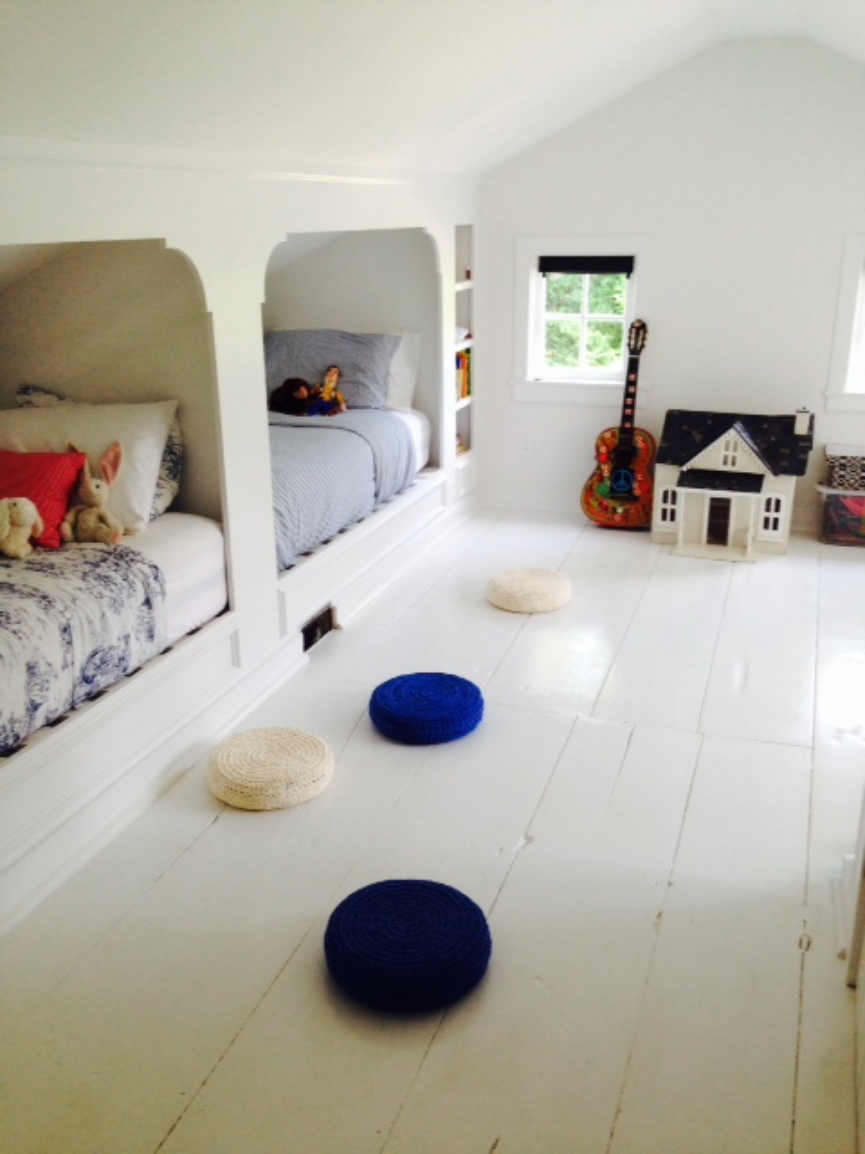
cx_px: 432
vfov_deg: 55.4
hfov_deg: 42.9
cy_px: 577
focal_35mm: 33
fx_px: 1099
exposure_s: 1/30
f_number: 2.4
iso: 50
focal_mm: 4.12
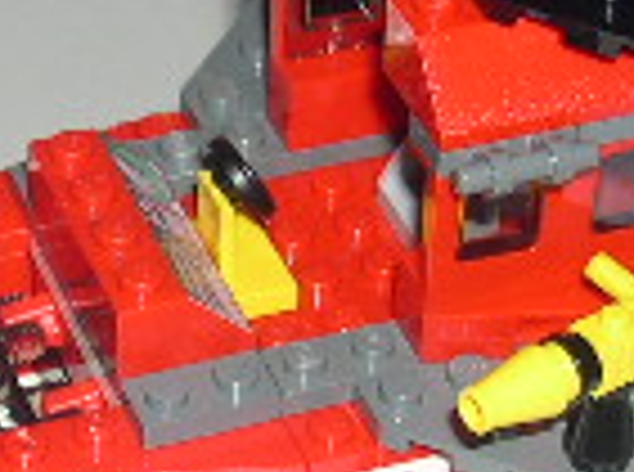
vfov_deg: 8.5
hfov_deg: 11.4
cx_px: 54
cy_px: 351
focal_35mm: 173
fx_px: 3160
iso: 100
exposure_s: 1/60
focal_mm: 8
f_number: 2.8
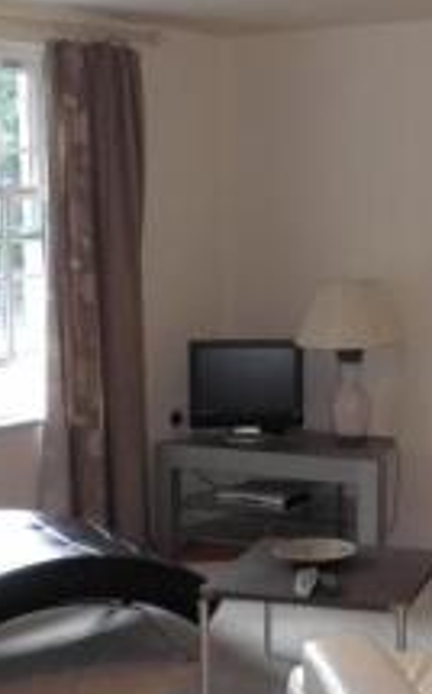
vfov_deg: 29.7
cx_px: 353
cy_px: 412
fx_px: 1302
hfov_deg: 18.6
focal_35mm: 69
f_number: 3.3
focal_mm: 4.3
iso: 160
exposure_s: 1/30
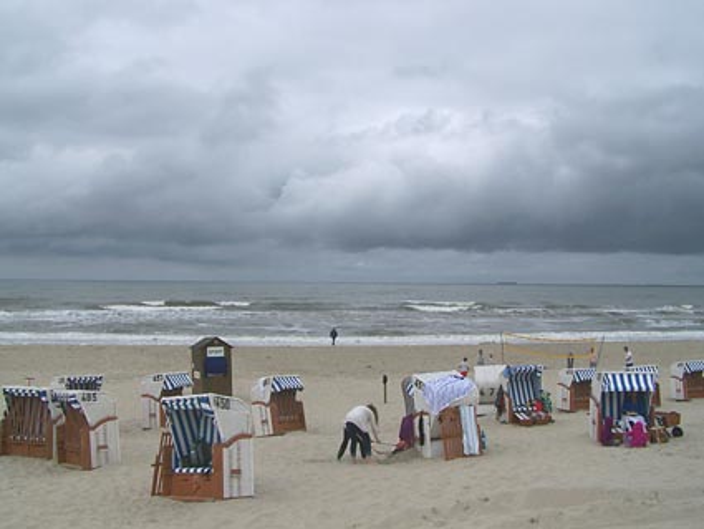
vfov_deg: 37.7
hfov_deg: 49.0
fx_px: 773
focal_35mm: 38
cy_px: 264
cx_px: 352
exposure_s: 1/640
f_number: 5.6
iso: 64
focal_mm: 6.3
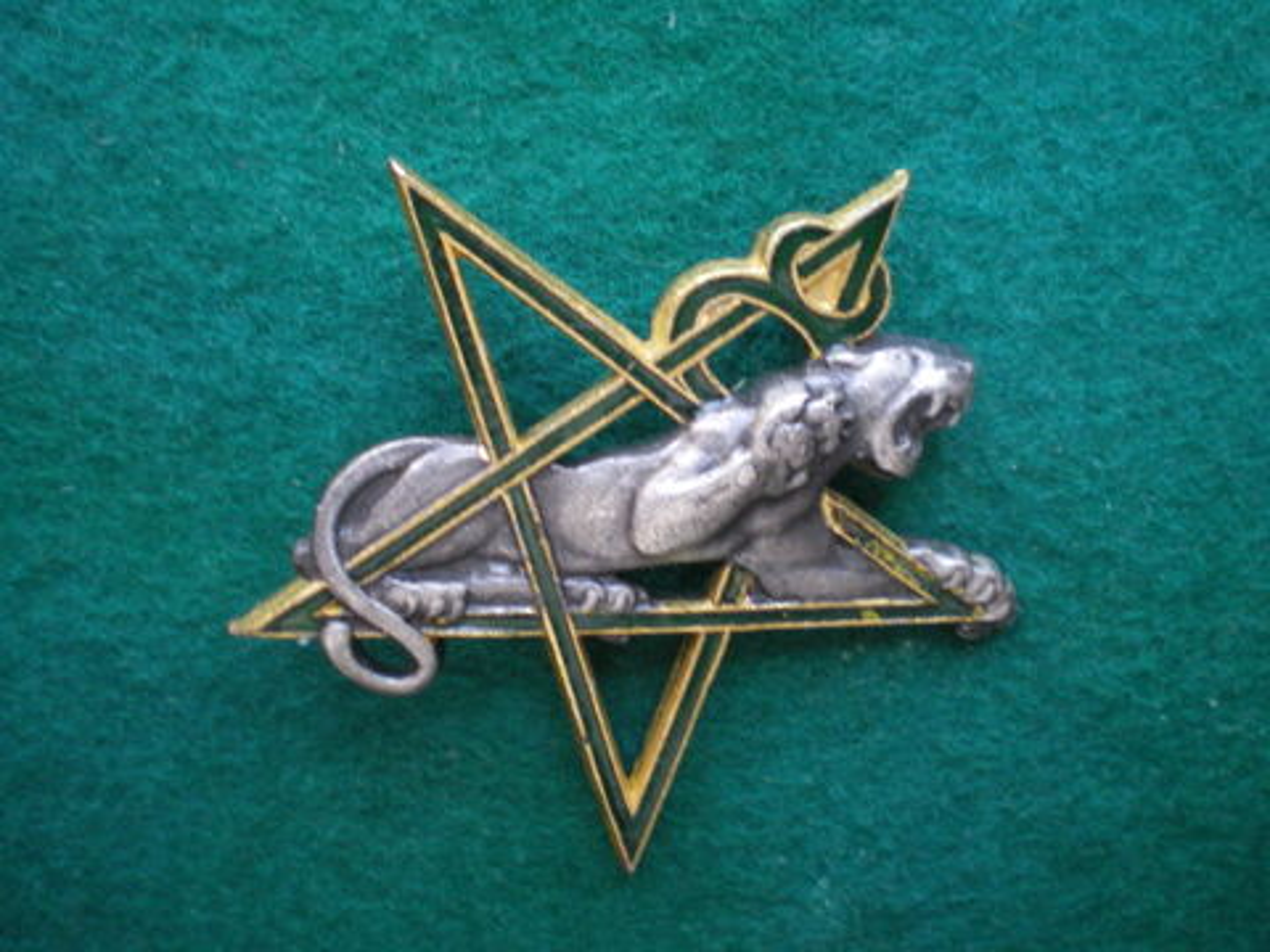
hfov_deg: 49.0
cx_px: 635
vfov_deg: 37.7
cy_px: 476
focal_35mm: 38
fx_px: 1394
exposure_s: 1/50
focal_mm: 6.3
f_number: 3.1
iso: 250
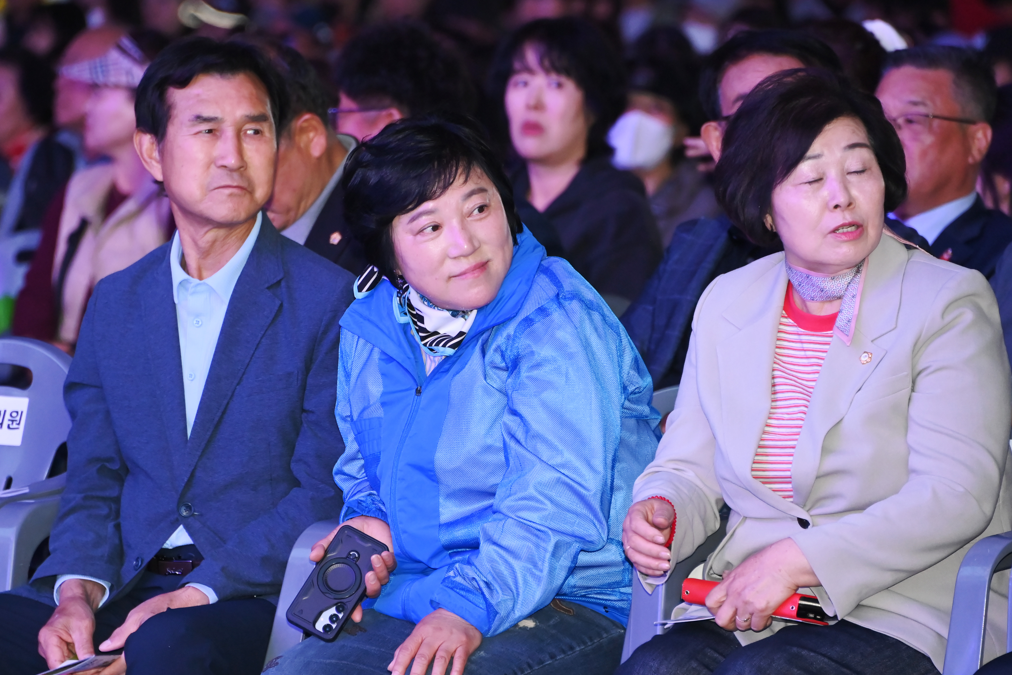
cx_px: 491
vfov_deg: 4.3
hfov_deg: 6.5
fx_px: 8911
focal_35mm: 317
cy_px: 344
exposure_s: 1/250
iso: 4000
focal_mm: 300
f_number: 6.3
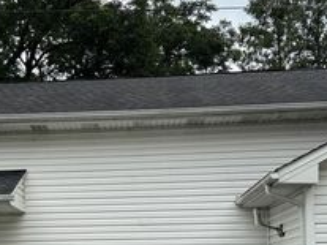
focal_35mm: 58
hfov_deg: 32.6
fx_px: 548
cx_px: 84
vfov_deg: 24.2
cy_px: 236
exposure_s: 1/2252
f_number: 1.78
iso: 80
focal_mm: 6.76
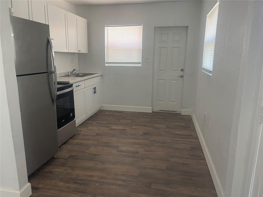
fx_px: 190
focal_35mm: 25
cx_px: 132
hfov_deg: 69.4
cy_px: 98
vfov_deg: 54.9
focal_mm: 5.1
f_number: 1.6
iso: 200
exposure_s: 1/60
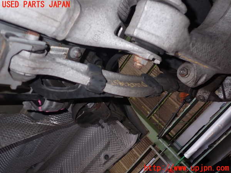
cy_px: 86
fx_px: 200
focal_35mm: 30
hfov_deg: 60.0
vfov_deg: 46.8
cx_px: 116
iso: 200
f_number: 2.3
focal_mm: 5.4
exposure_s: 1/30
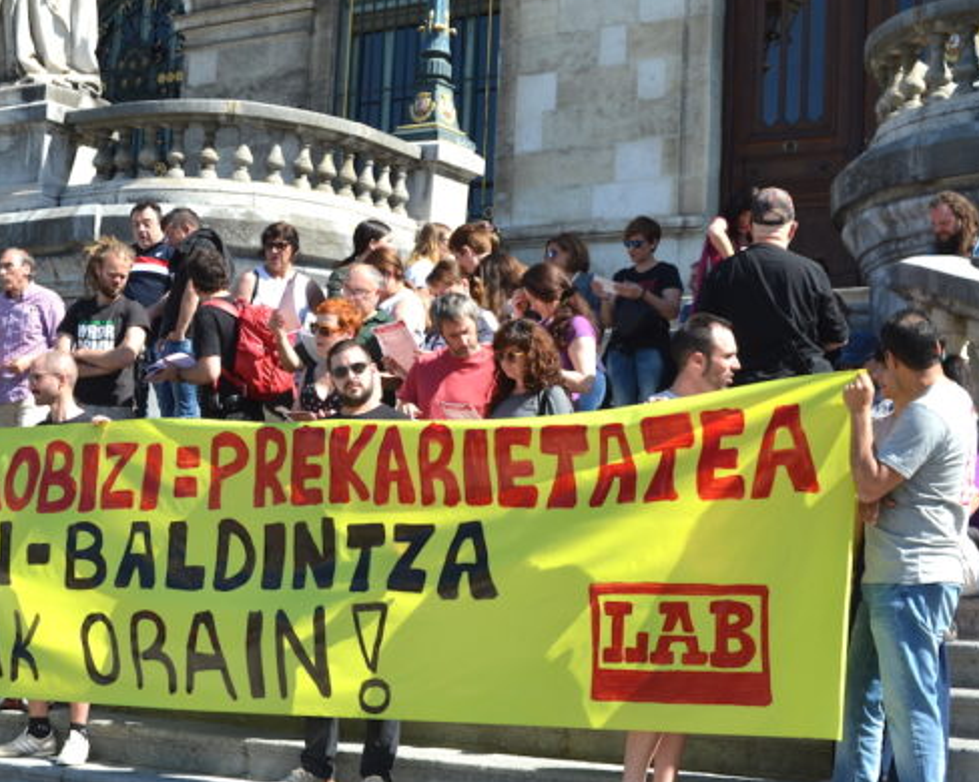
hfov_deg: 27.6
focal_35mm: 69
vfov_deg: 22.2
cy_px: 369
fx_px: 1991
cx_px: 381
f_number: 6.3
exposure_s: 1/160
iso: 100
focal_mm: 31
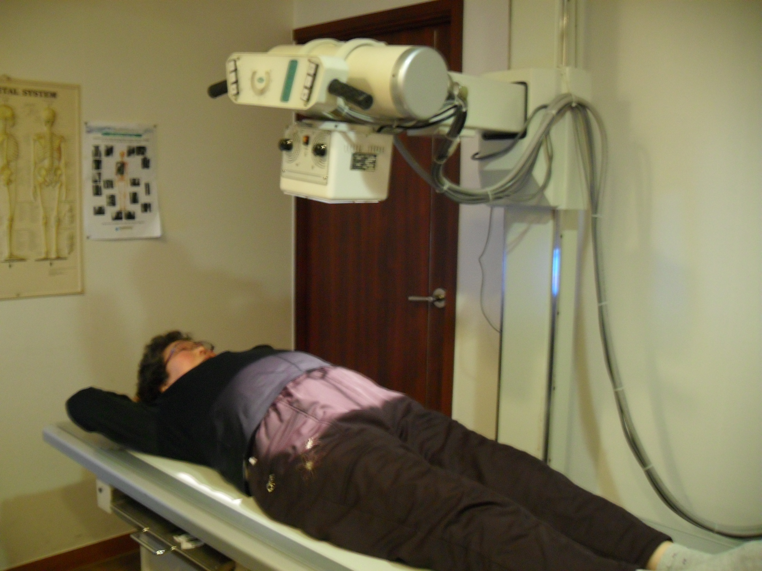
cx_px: 381
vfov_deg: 40.7
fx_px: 770
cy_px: 286
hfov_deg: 52.6
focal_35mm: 35
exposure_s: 1/3
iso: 200
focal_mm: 6.2
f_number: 2.8
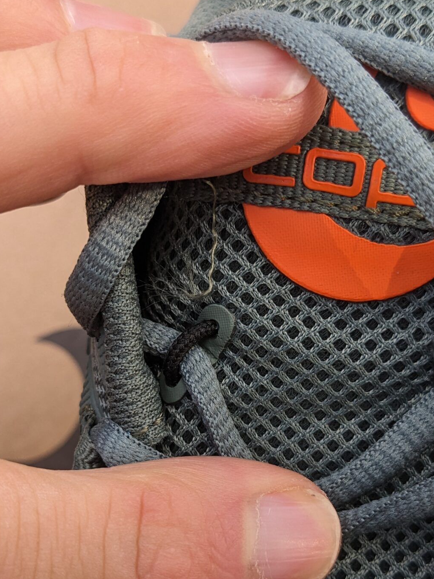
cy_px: 365
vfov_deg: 37.3
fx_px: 853
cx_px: 221
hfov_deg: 28.6
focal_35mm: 51
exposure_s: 1/285
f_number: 1.73
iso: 55
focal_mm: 4.38
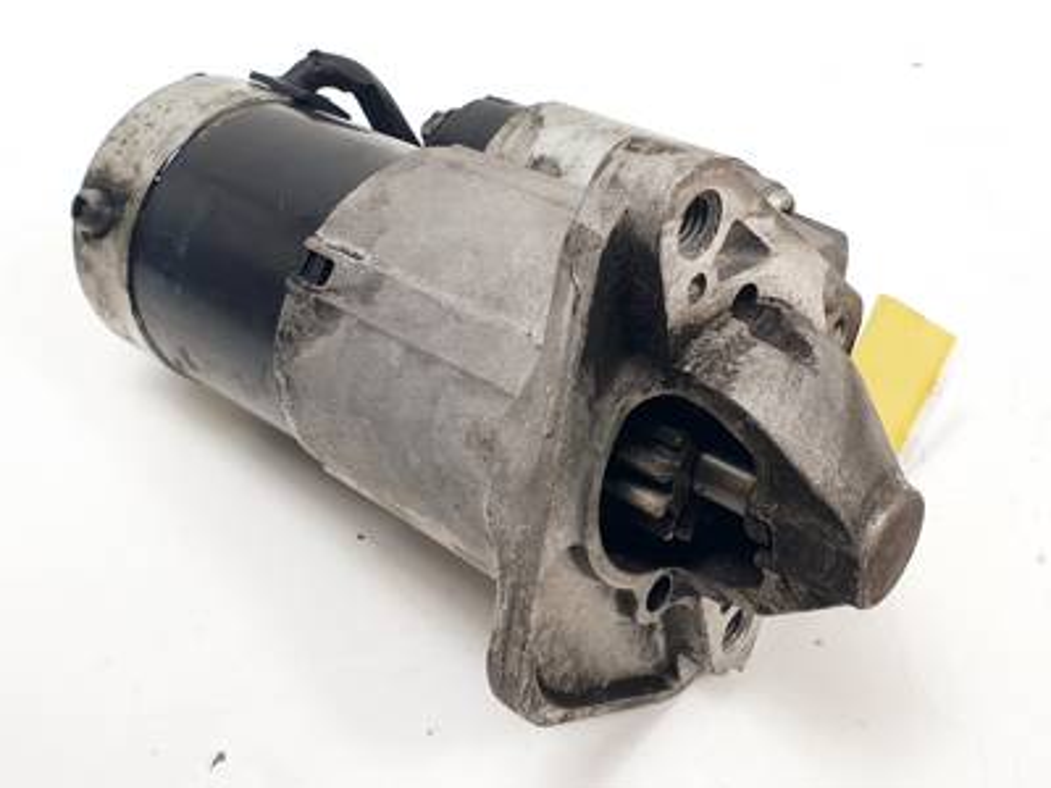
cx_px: 526
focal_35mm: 26
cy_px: 394
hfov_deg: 67.3
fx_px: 789
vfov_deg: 53.1
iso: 50
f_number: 2.4
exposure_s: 1/222
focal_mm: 4.3
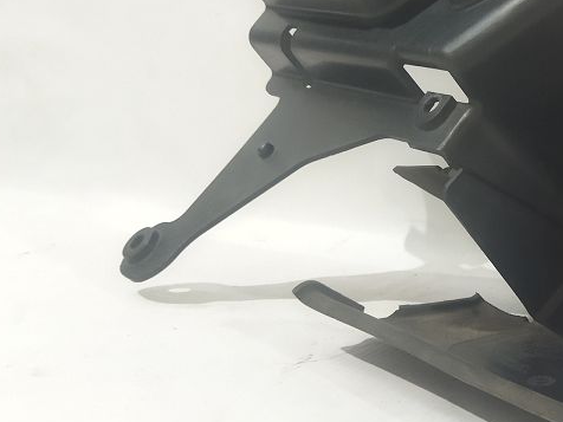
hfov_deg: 26.5
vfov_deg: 21.6
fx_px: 1106
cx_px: 604
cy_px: 204
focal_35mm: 68
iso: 356
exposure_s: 1/50
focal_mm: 4.71
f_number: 1.79
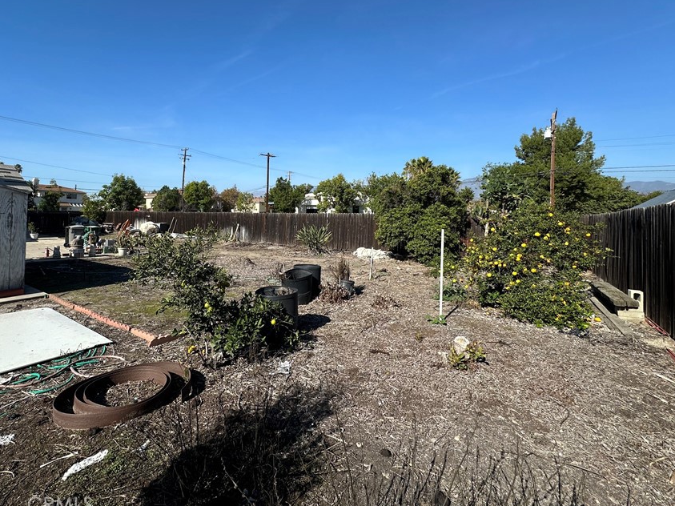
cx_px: 281
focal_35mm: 17
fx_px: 331
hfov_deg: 90.2
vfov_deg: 74.1
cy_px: 208
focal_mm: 2.22
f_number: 2.2
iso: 40
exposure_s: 1/1949
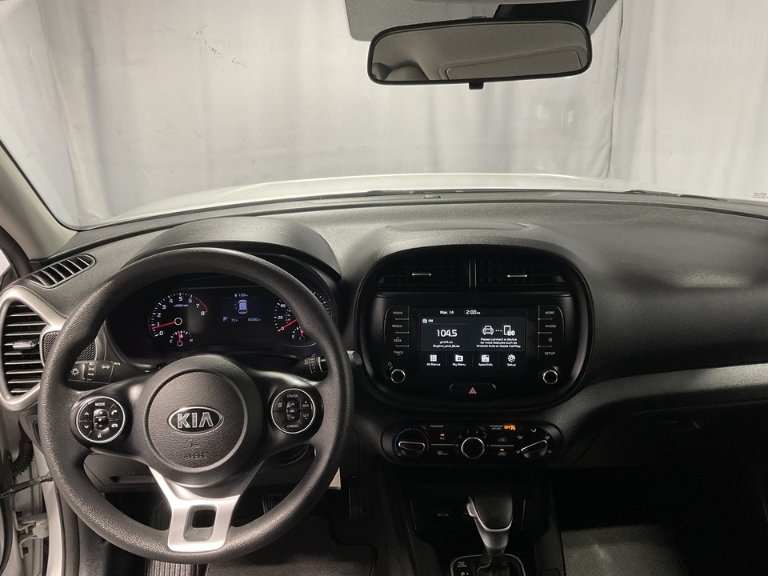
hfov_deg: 61.7
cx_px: 384
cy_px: 288
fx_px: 643
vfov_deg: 48.2
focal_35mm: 29
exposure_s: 1/50
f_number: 1.8
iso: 80
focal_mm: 3
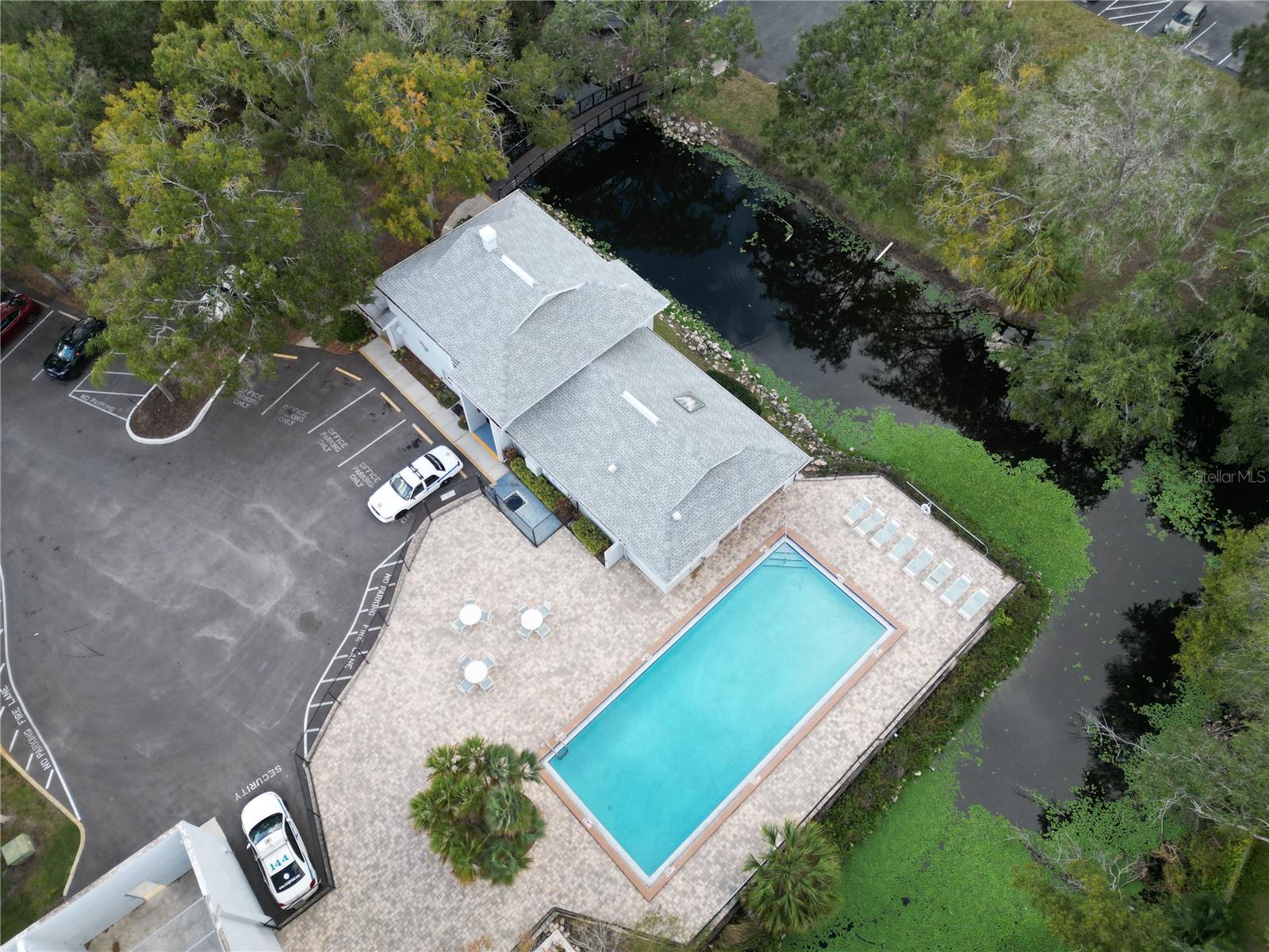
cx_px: 634
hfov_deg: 71.6
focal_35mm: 24
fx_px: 880
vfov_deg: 56.8
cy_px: 476
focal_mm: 6.72
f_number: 1.7
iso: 150
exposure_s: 1/800
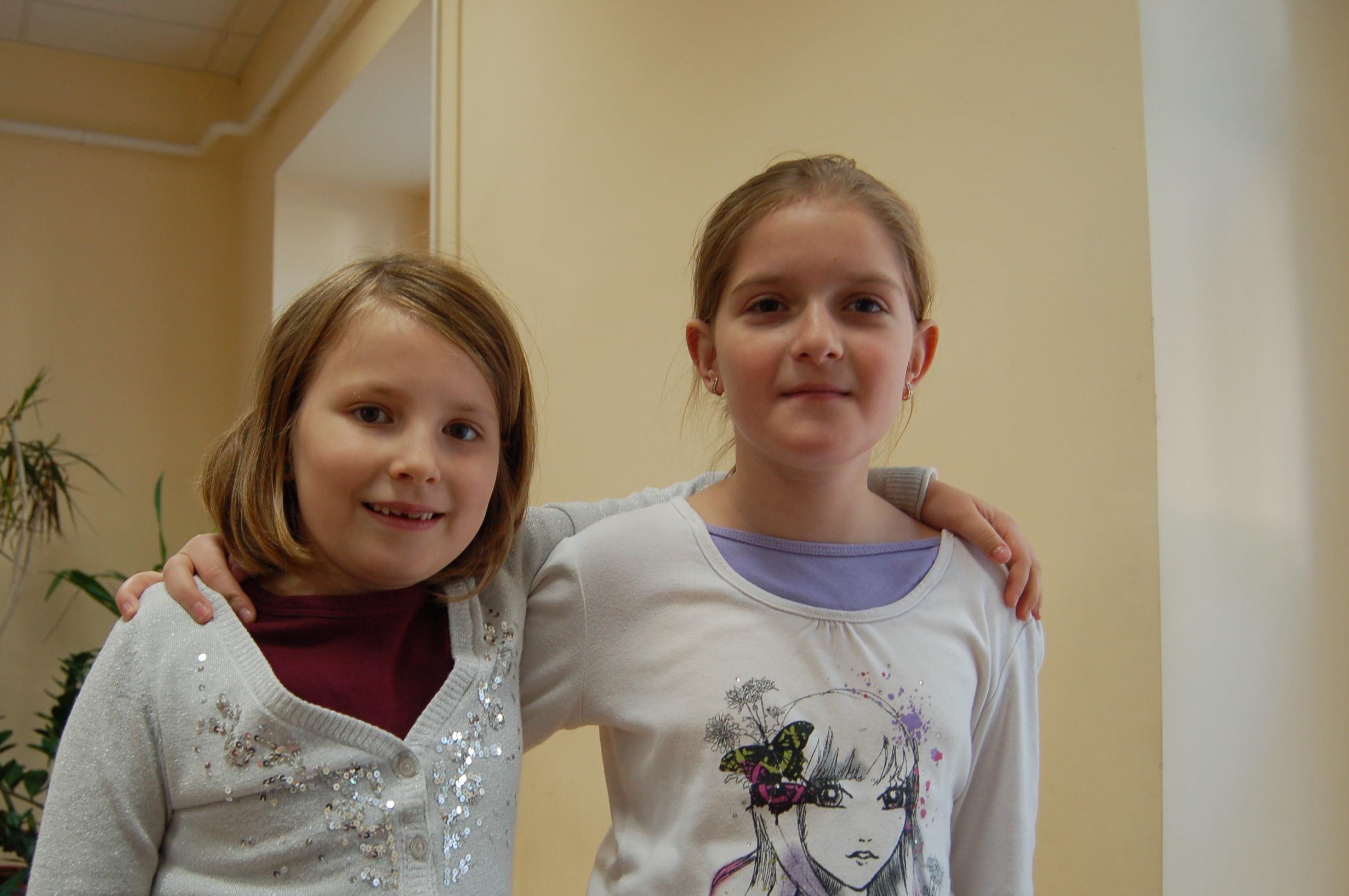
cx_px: 570
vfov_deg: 39.7
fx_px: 1235
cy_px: 538
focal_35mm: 33
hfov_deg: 57.0
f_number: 4
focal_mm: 18
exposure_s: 1/60
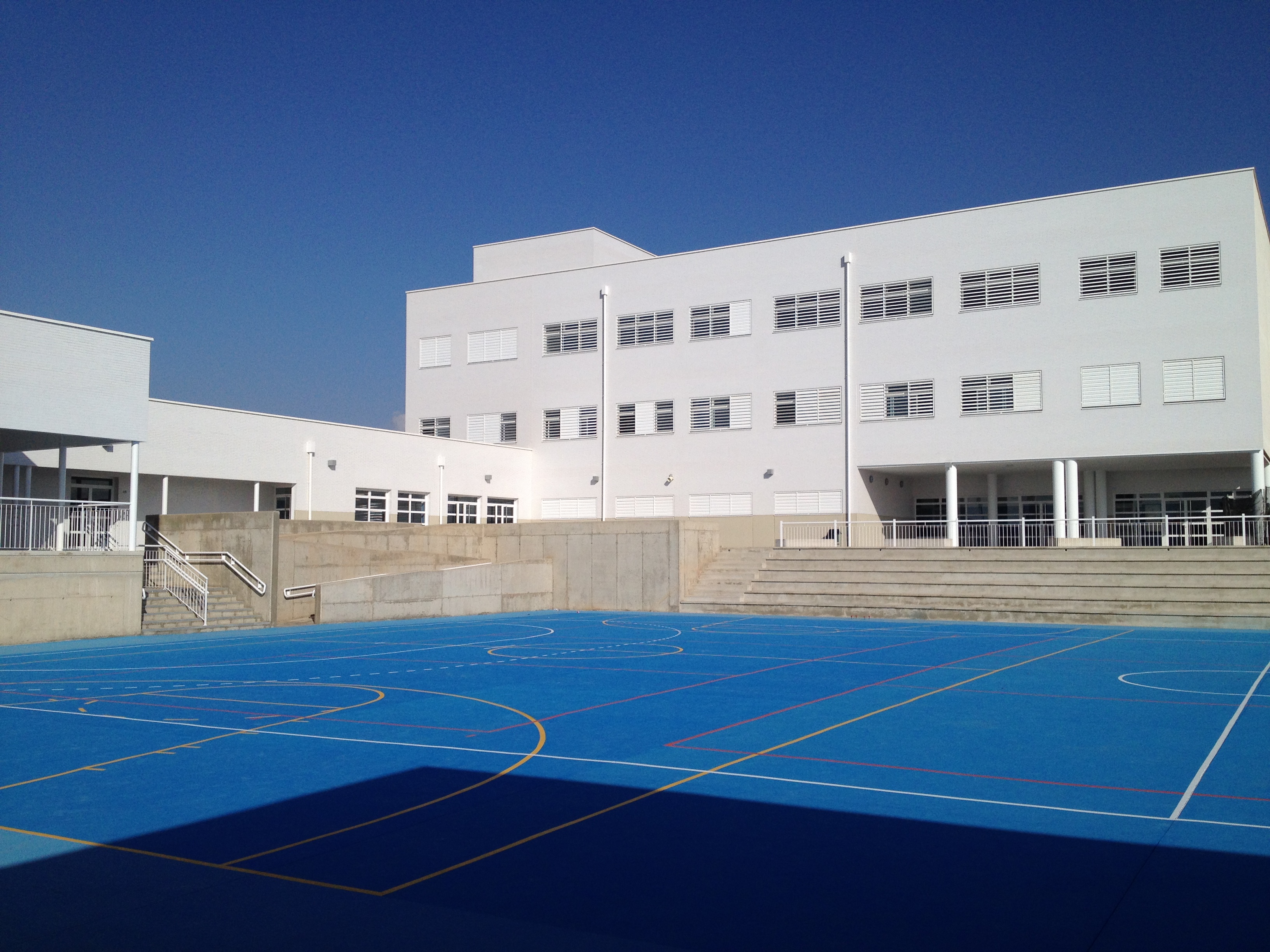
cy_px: 476
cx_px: 635
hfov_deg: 52.6
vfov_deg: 40.7
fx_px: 1284
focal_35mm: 35
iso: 50
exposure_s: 1/5025
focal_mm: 4.28
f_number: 2.4
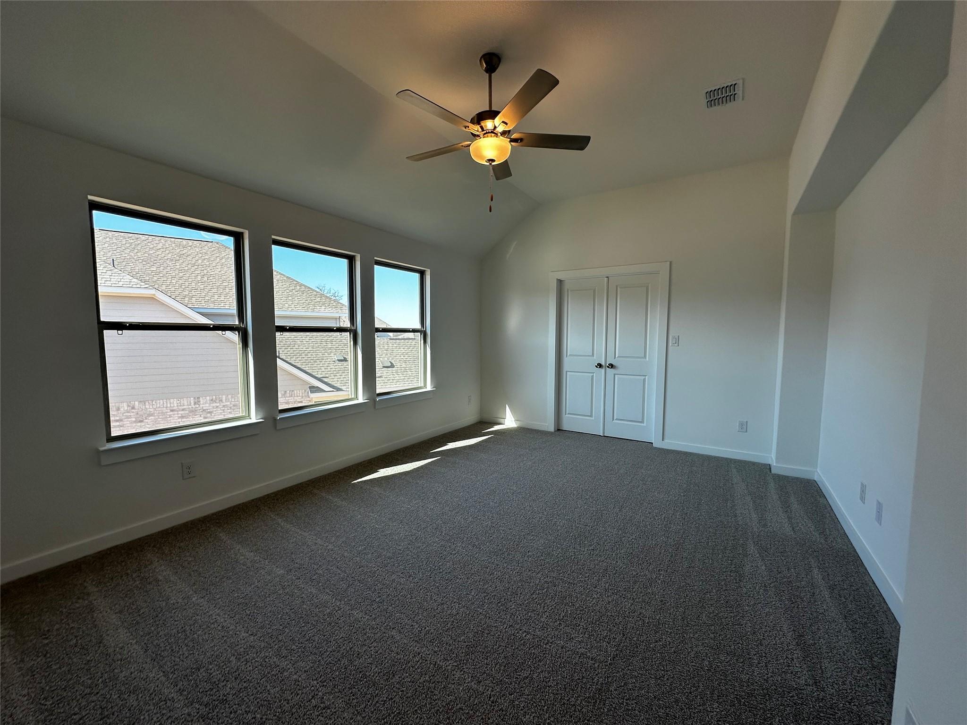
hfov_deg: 102.1
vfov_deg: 85.7
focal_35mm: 14
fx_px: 391
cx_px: 484
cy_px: 362
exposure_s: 1/135
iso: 40
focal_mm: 2.22
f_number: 2.2
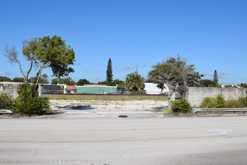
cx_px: 127
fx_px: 261
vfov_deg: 35.0
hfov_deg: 50.7
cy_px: 87
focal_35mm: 38
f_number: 11
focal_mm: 18
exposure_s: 1/500
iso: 200
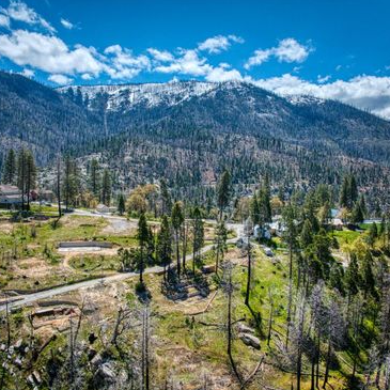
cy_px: 196
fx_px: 370
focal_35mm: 29
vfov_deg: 55.6
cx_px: 183
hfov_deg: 55.6
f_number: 8
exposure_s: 1/240
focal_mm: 12.3
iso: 100
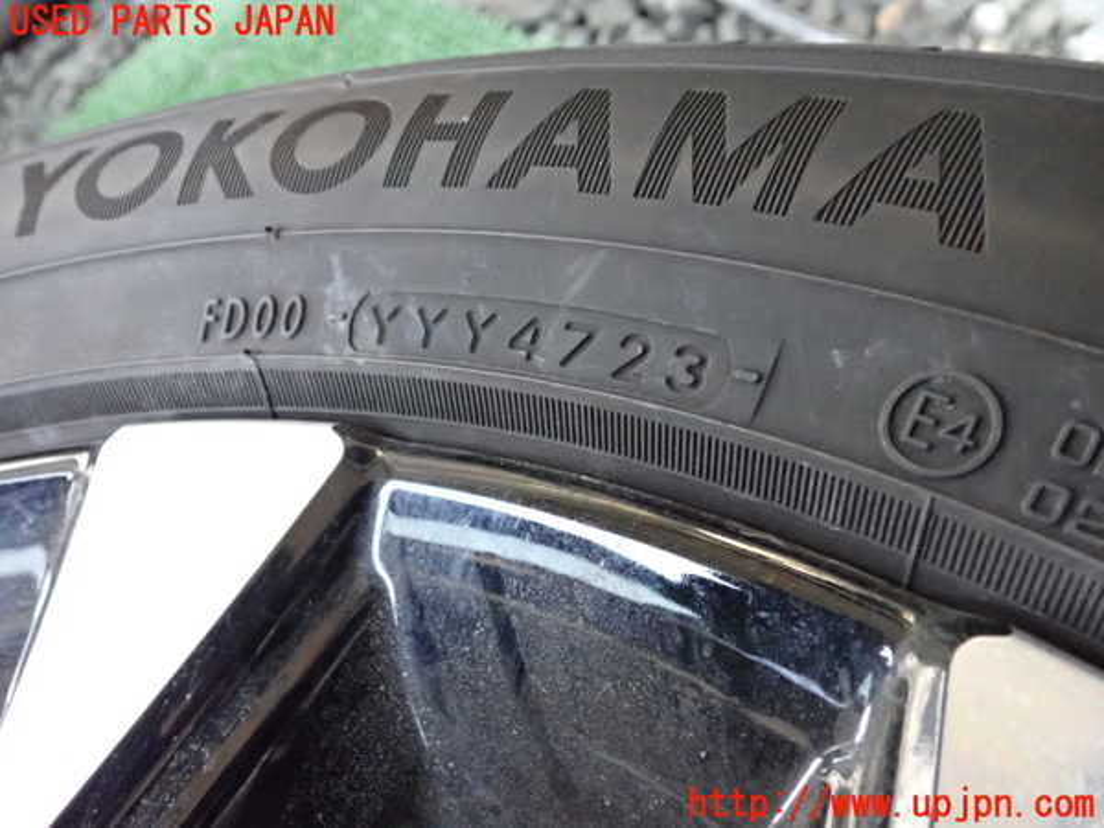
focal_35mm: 30
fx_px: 957
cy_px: 414
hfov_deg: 60.0
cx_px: 552
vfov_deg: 46.8
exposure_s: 1/400
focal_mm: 5.4
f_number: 2.3
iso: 3200
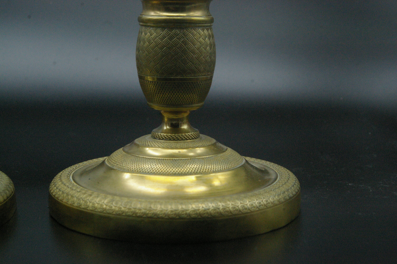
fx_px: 430
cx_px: 198
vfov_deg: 34.1
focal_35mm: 39
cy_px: 132
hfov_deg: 49.6
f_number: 8
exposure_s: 1/125
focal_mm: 26
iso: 1600
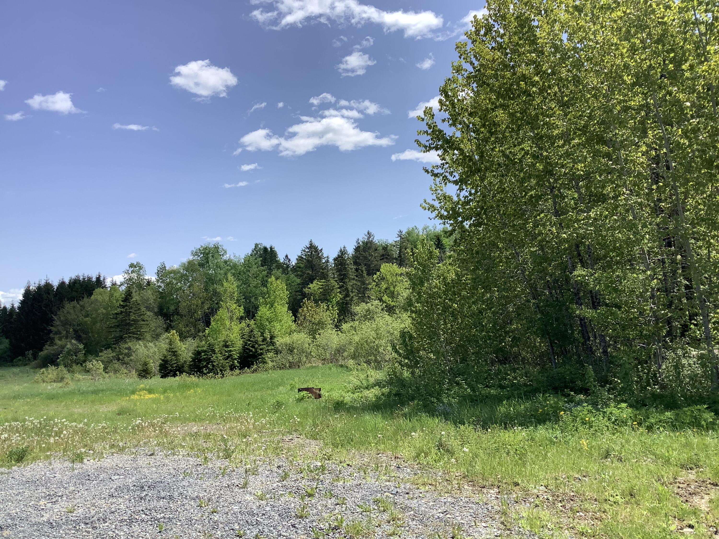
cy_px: 270
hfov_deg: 58.4
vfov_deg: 45.4
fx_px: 644
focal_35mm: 31
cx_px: 360
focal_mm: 3.3
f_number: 2.4
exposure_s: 1/1381
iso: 25
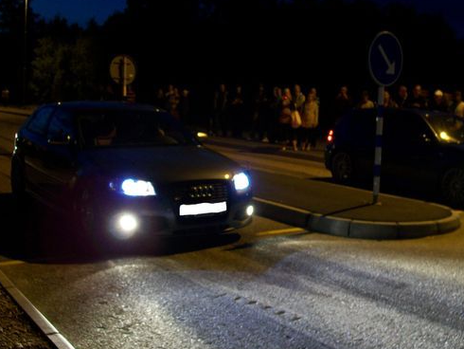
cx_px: 275
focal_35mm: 47
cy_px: 175
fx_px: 630
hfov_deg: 40.3
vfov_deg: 30.9
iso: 64
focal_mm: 6
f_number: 2.7
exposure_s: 1/2
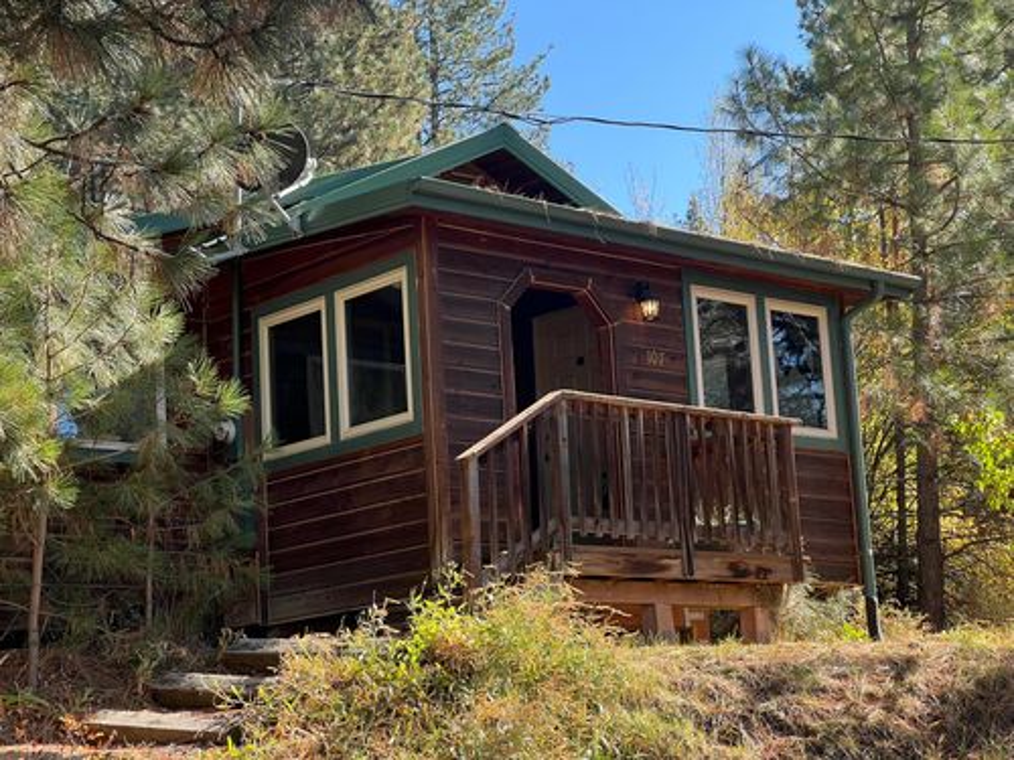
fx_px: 2256
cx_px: 507
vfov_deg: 19.1
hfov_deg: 25.3
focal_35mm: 77
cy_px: 380
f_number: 2.8
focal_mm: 9
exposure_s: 1/133
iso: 32
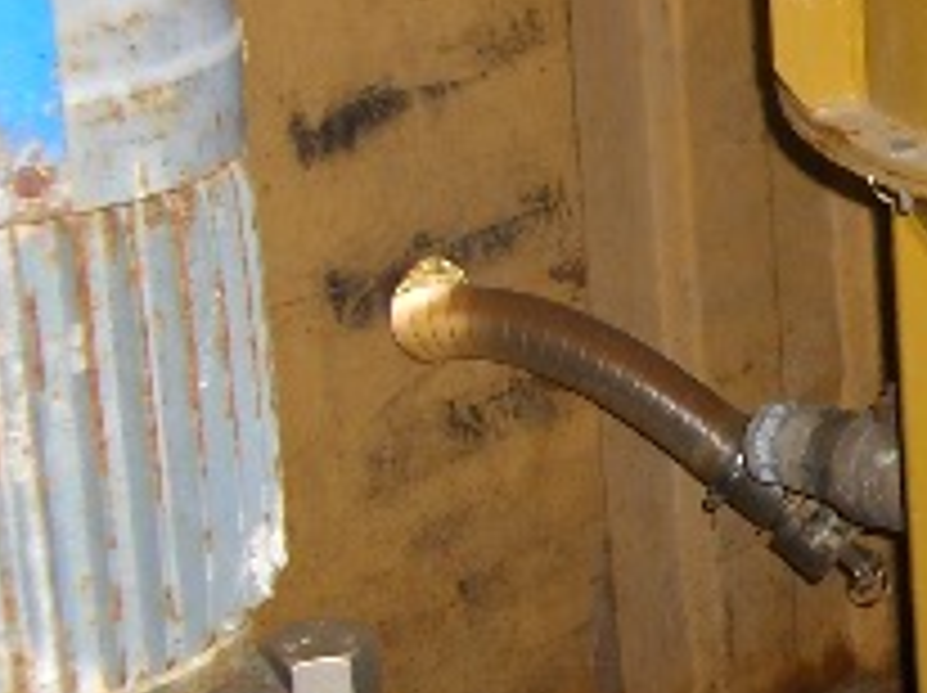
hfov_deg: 16.8
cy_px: 189
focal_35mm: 109
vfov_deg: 13.5
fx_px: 2916
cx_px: 1269
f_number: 2.6
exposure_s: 1/60
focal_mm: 5.8
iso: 100
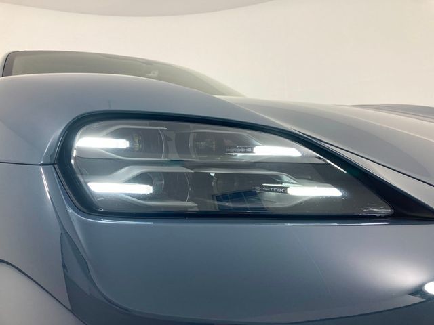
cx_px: 217
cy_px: 162
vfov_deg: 49.7
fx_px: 351
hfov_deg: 63.4
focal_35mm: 28
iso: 20
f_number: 1.8
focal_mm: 3.99
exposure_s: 1/154
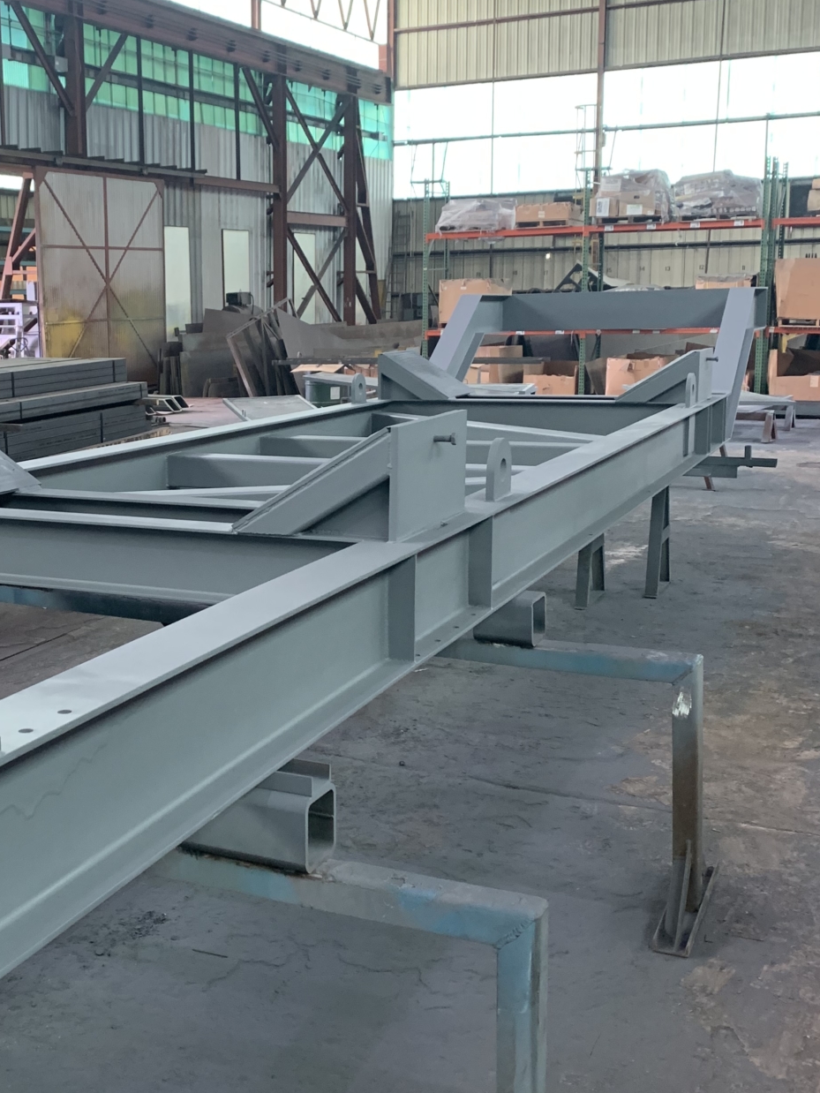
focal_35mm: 43
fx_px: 1358
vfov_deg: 43.8
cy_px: 536
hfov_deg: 32.9
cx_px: 195
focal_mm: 4.25
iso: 200
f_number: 1.8
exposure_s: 1/60
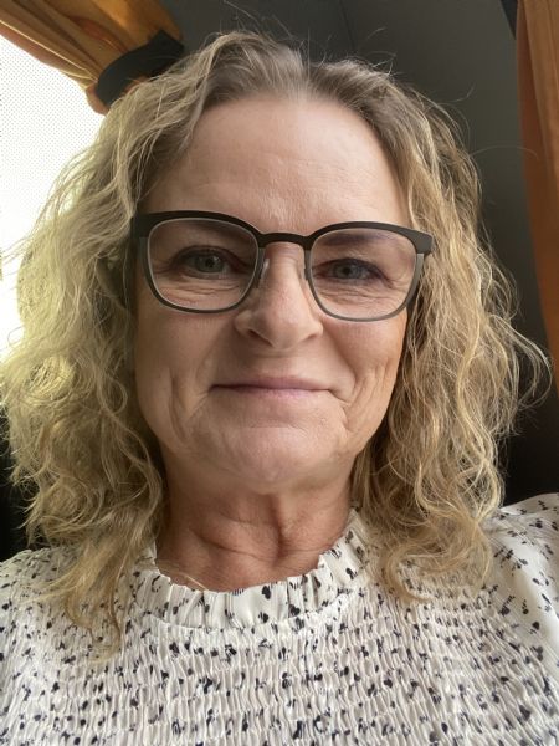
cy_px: 373
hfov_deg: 46.8
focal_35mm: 30
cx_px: 280
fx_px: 646
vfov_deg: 60.0
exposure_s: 1/60
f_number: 2.2
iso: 125
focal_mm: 2.71
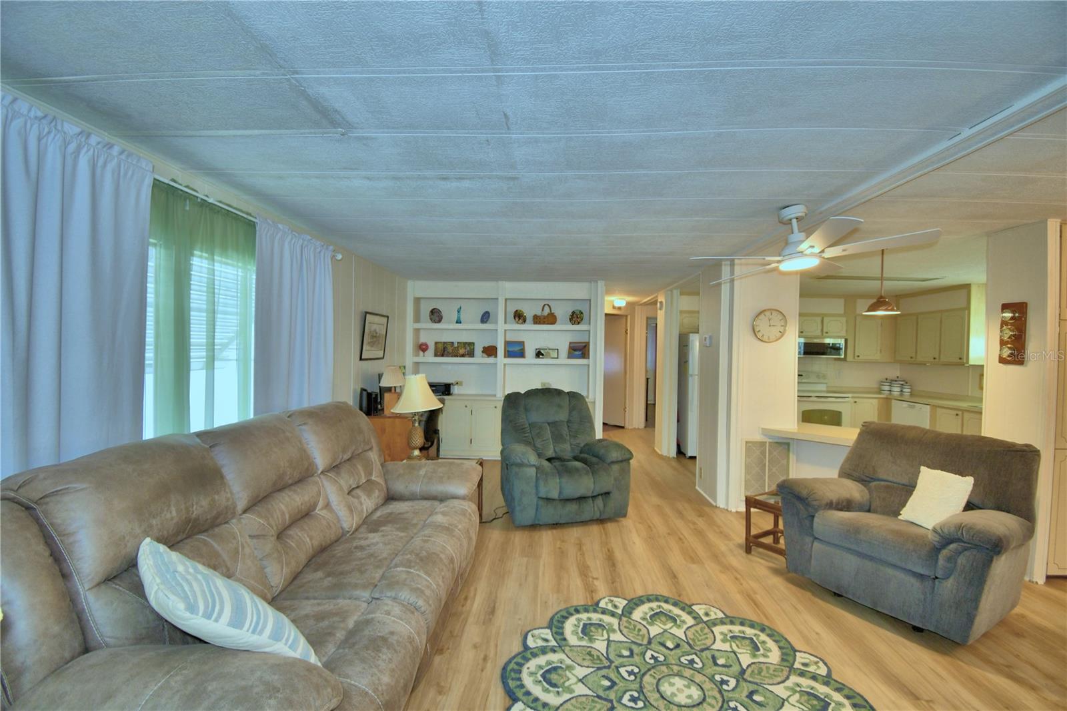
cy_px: 356
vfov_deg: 77.3
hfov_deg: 100.4
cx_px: 534
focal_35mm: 15
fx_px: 444
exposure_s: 1/40
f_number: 4.5
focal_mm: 10
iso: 200
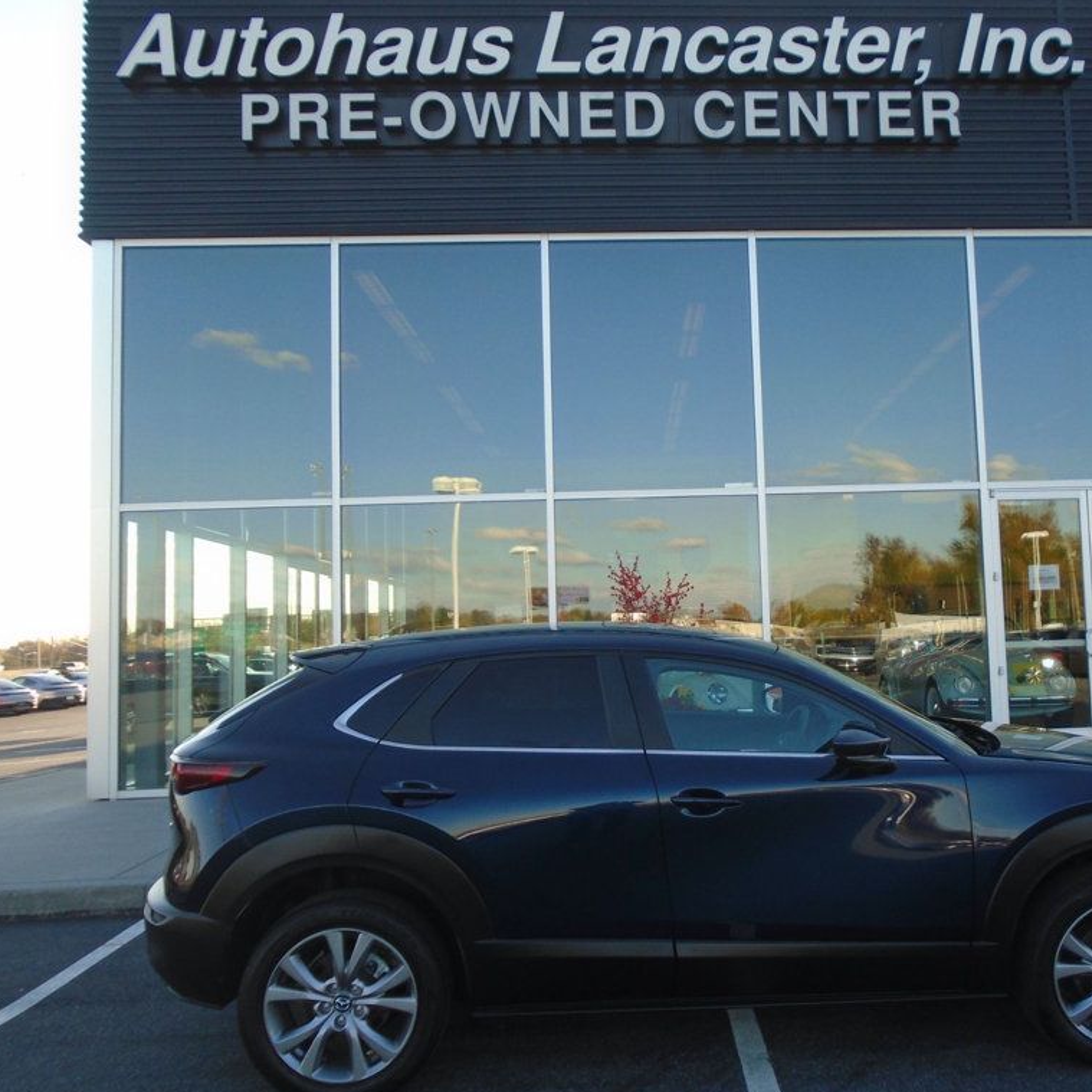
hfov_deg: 51.8
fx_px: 1106
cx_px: 705
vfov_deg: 52.5
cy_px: 550
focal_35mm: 31
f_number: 3.2
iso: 100
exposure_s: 1/250
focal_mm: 4.6
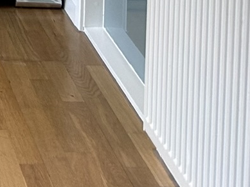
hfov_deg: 13.0
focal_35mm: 137
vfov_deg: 9.4
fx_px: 990
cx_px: -207
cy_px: -291
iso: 100
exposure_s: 1/121
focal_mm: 5.7
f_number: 1.5
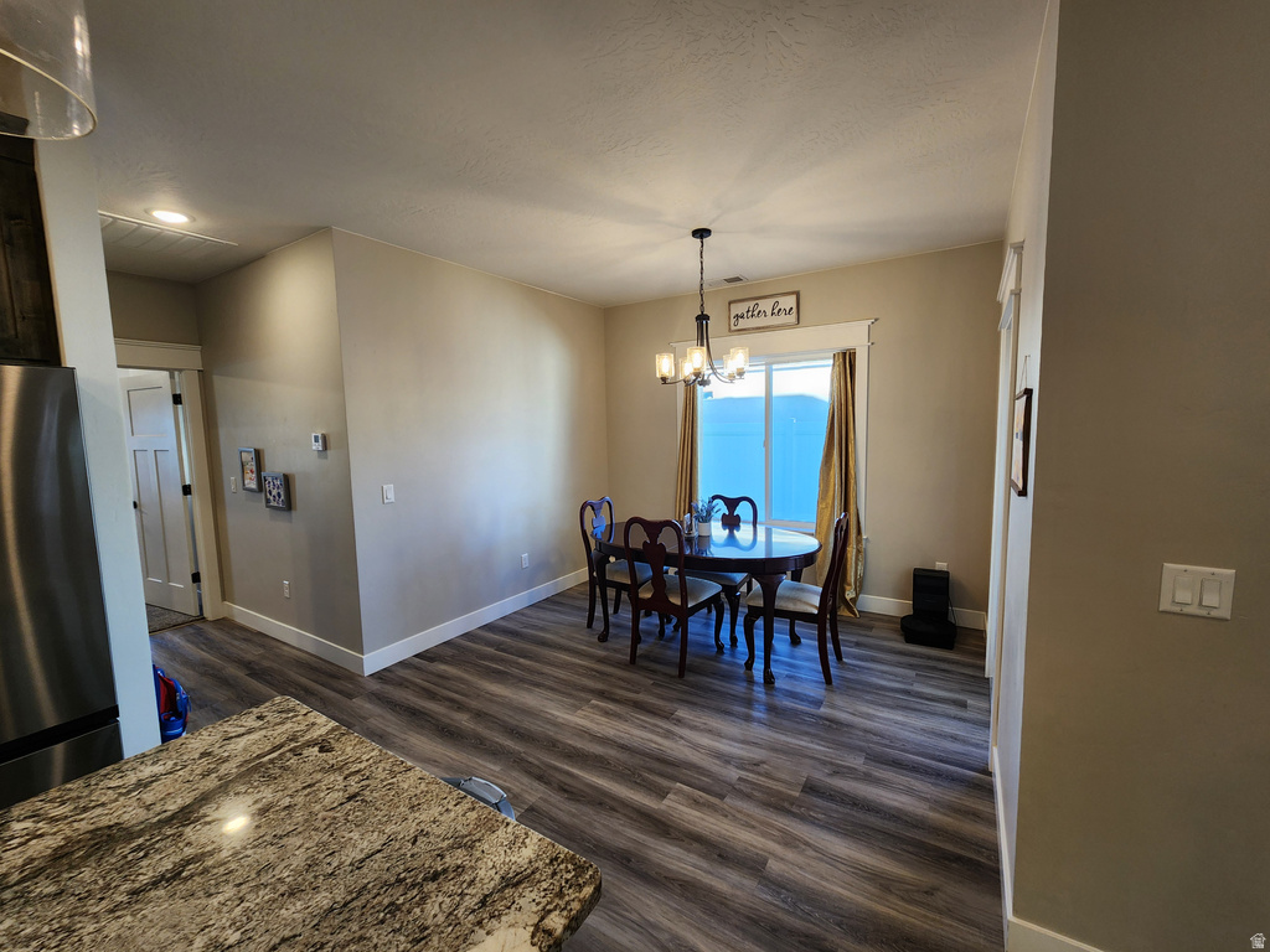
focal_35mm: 13
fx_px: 477
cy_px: 476
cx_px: 635
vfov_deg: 89.9
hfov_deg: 106.2
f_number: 2.2
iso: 80
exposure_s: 1/60
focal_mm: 2.2
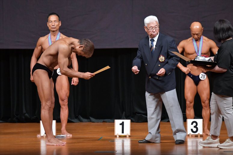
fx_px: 1747
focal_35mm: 270
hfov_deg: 7.6
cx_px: 116
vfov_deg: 5.1
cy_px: 78
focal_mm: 180
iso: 5000
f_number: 5.6
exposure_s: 1/400
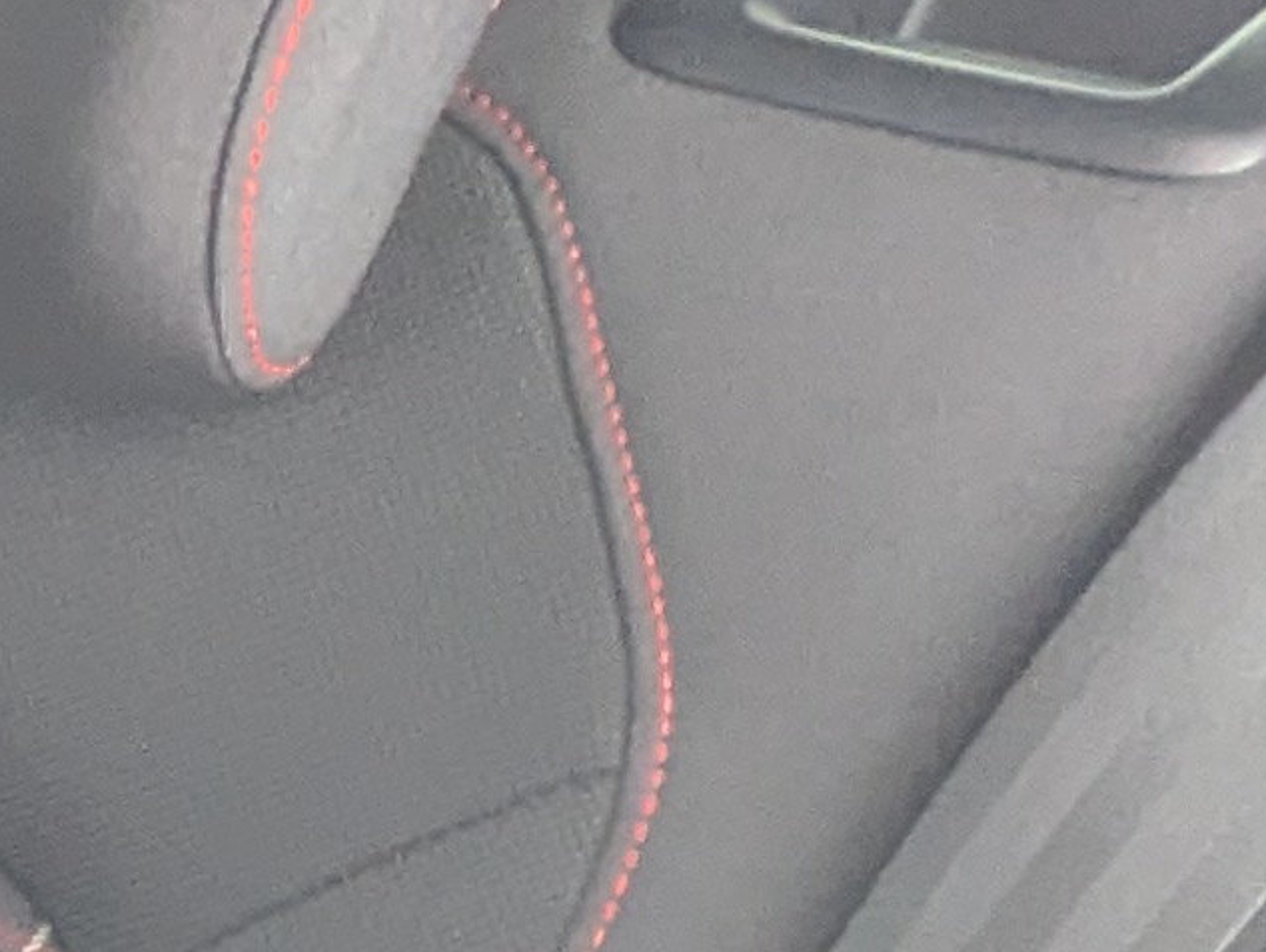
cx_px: -1791
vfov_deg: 12.4
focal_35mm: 103
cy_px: 2006
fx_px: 3771
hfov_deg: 13.6
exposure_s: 1/27
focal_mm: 2.35
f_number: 2.2
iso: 97
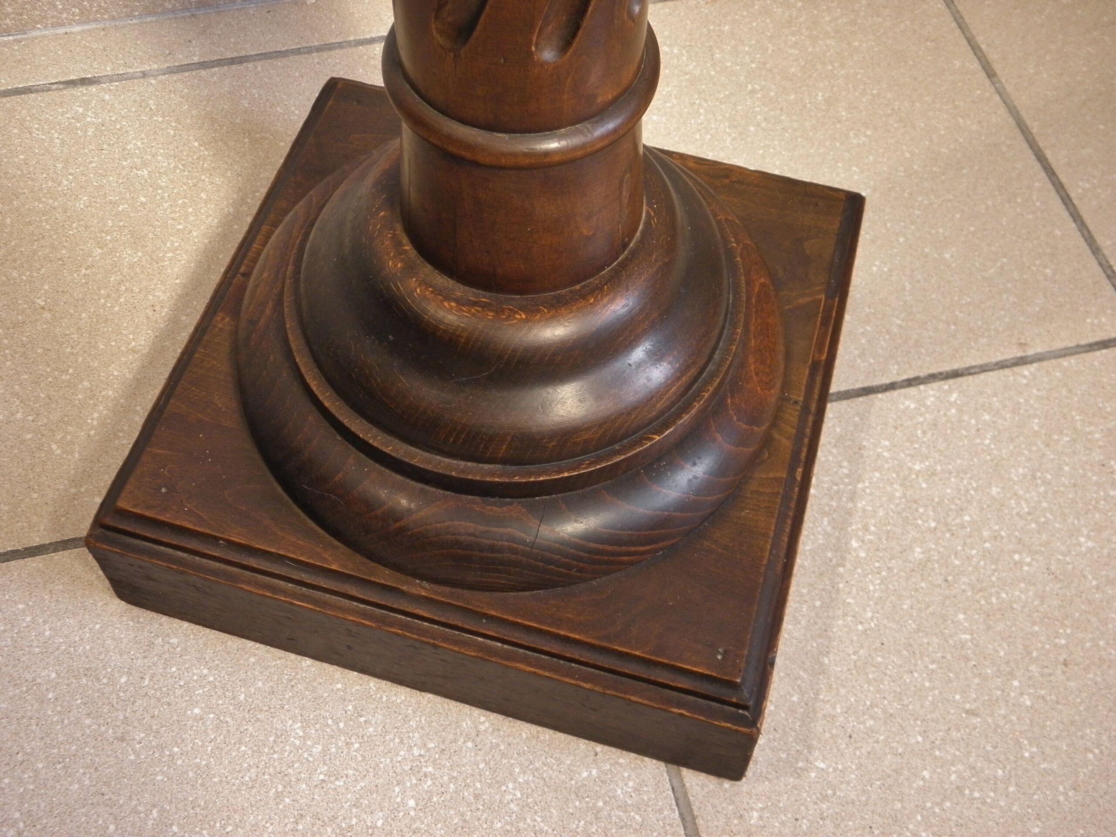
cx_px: 558
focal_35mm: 39
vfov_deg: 36.8
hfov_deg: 47.9
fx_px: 1257
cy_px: 418
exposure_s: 1/15
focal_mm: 7.1
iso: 200
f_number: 3.8
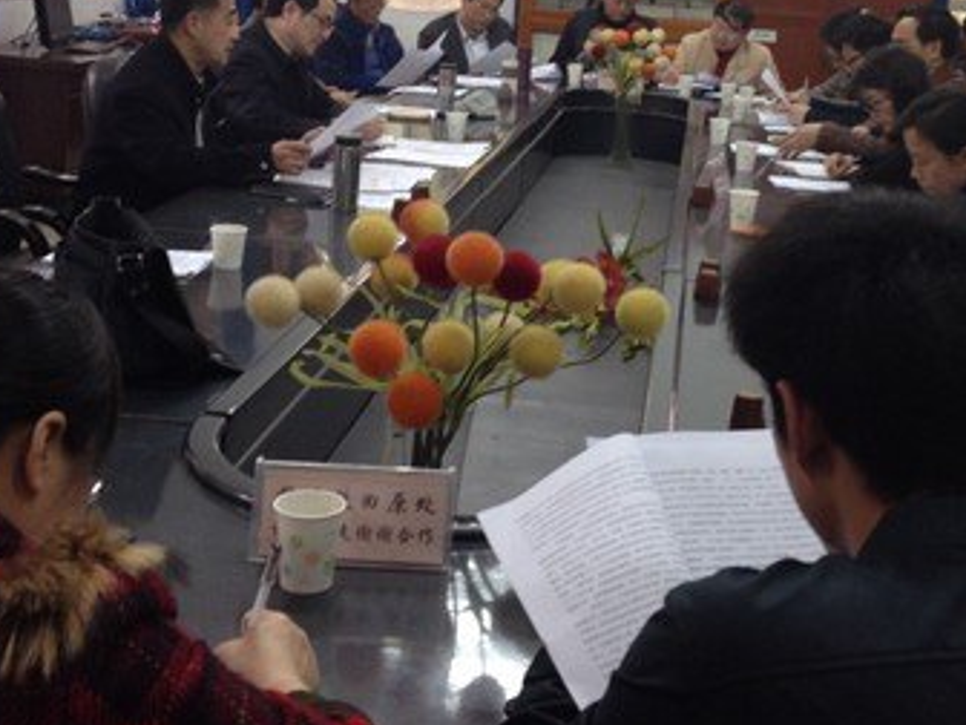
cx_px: 497
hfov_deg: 32.7
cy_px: 98
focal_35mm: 59
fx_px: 1646
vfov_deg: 24.2
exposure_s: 1/20
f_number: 2.4
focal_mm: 4.12
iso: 100
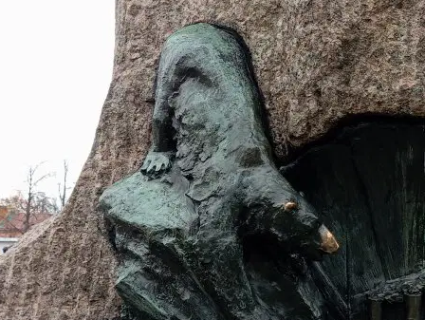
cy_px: 216
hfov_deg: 25.0
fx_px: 922
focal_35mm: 75
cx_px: 398
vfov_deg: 19.6
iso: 61
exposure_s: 1/50
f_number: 1.8
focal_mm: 4.22
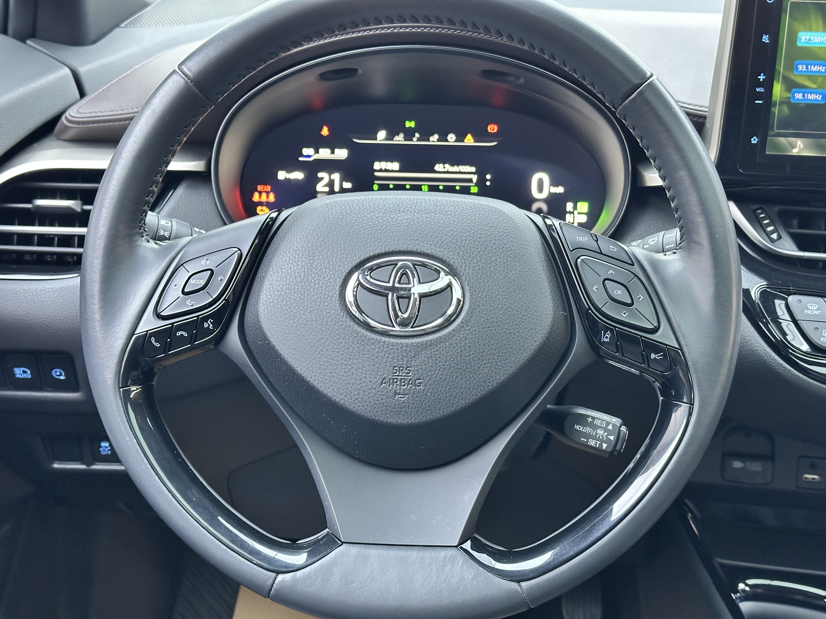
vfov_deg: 30.3
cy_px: 310
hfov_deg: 39.7
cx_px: 413
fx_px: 1145
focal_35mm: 48
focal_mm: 6.86
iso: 320
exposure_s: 1/33
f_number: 1.78
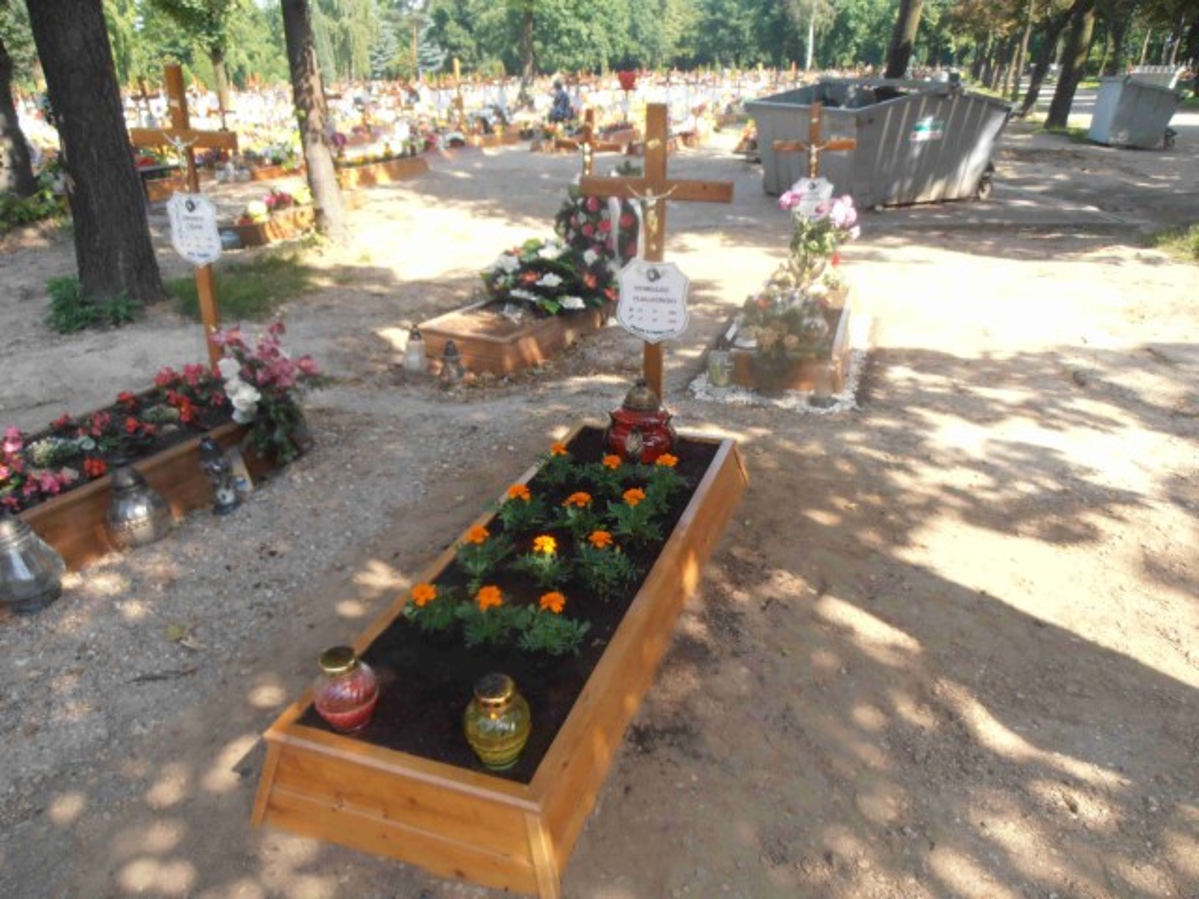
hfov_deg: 71.6
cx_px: 600
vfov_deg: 56.8
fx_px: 831
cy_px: 450
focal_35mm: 24
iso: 80
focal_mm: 4.2
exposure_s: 1/200
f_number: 3
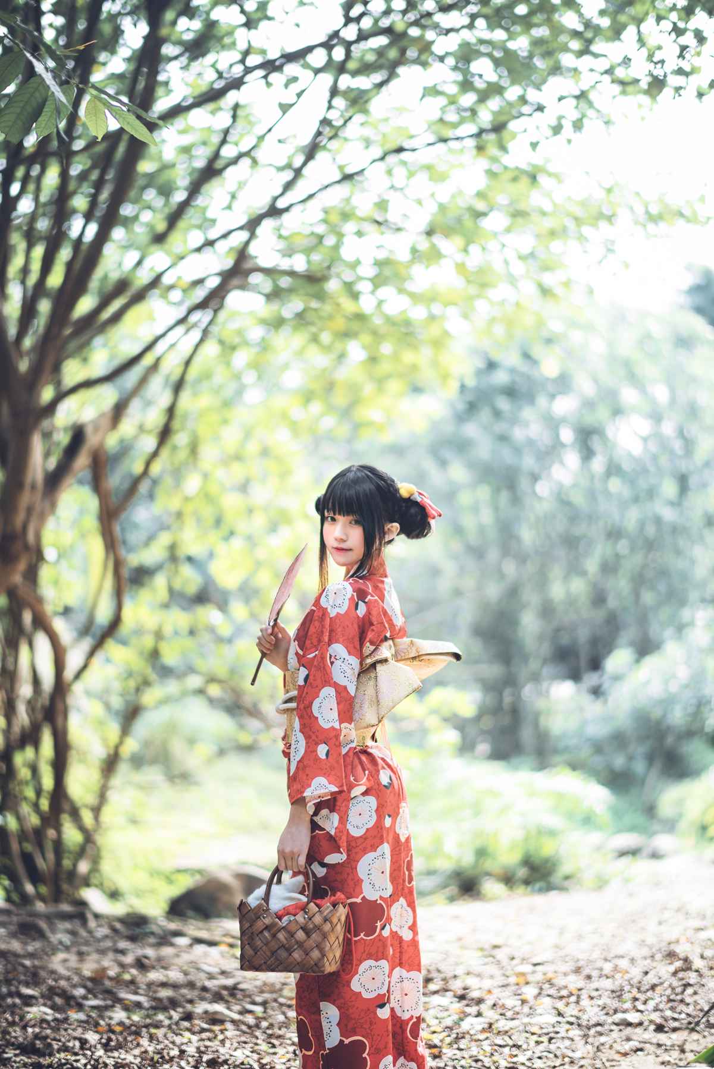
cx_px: 357
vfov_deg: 34.5
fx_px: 1724
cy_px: 534
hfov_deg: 23.4
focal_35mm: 58
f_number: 1.4
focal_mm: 58
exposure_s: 1/250
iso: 100
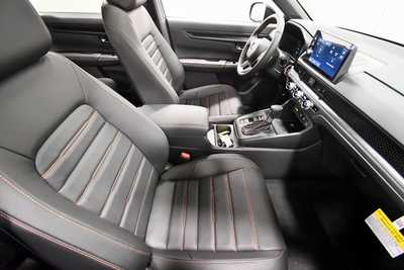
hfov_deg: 100.4
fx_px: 168
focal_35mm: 15
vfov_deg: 77.4
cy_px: 135
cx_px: 202
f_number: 4.5
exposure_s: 1/60
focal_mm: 10
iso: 4500
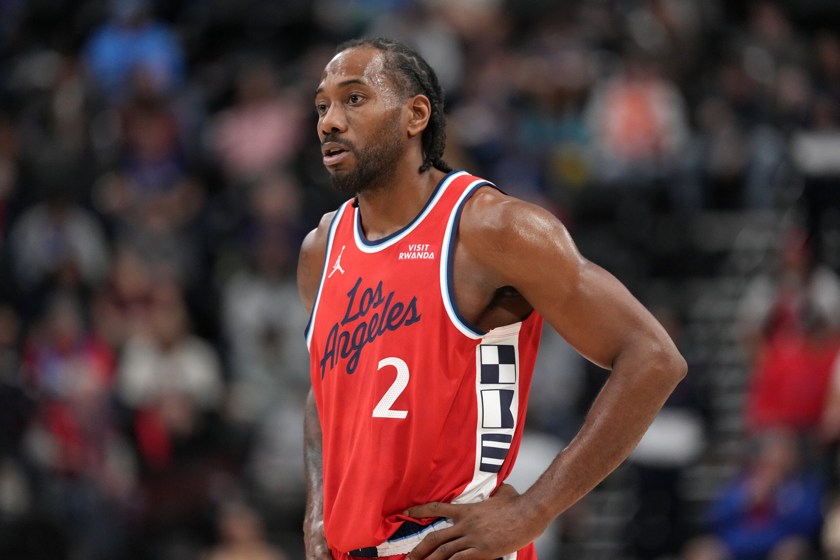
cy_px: 280
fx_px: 7000
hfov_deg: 6.9
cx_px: 420
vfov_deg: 4.6
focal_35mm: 300
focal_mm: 300
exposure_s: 1/2000
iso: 5000
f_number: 2.8
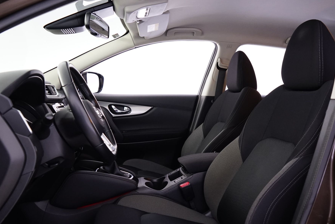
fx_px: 316
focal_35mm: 34
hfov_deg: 55.8
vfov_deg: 38.6
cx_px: 160
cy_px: 144
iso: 1250
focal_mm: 24
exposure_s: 1/8
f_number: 5
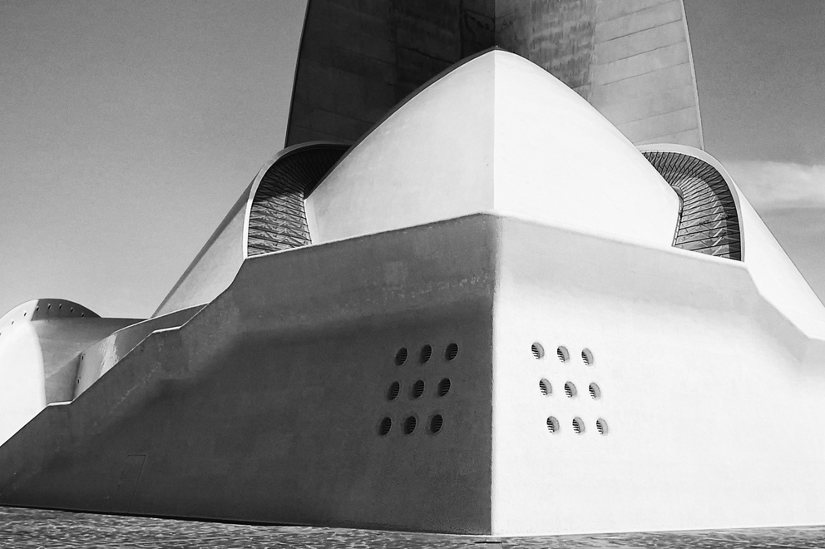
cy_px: 154
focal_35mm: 54
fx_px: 1237
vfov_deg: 24.8
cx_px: 482
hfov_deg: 36.8
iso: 200
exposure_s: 1/350
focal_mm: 22
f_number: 9.5
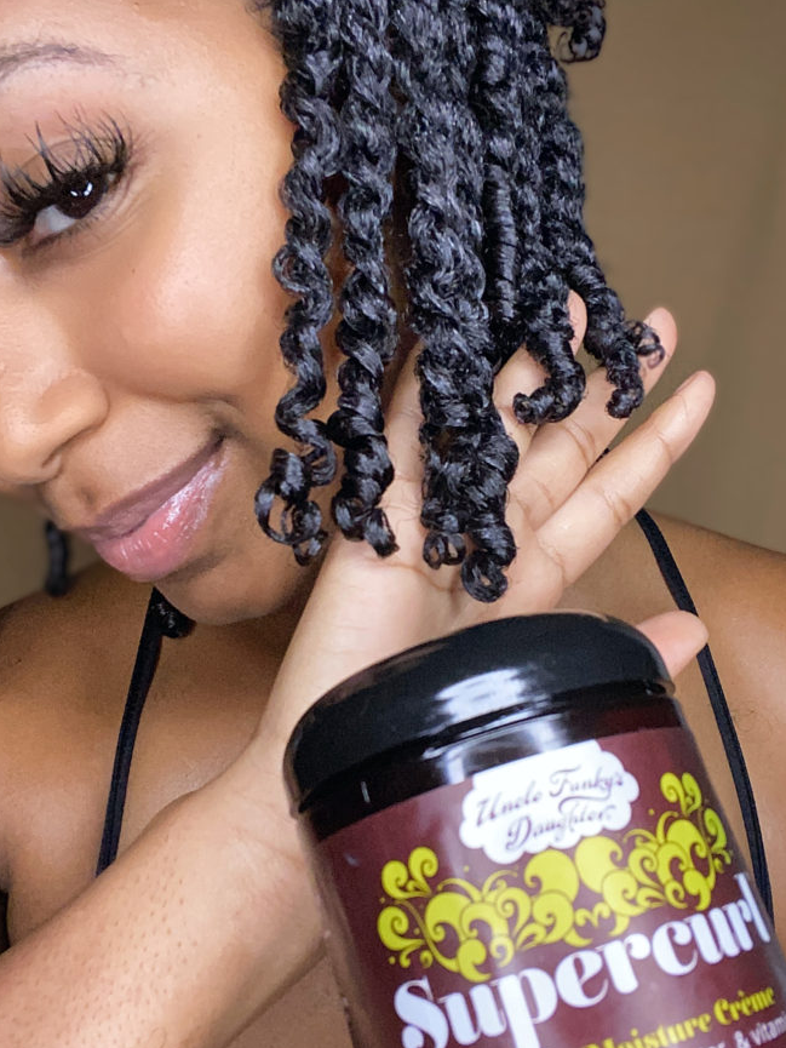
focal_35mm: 37
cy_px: 604
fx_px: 1120
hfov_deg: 38.7
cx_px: 401
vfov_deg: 49.9
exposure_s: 1/60
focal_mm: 2.71
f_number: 2.2
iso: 250
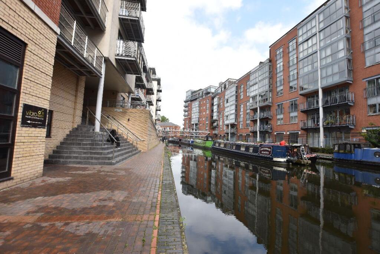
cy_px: 127
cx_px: 190
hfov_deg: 100.4
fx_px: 158
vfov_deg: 77.3
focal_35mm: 15
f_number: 5.6
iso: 200
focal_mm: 10
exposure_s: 1/250
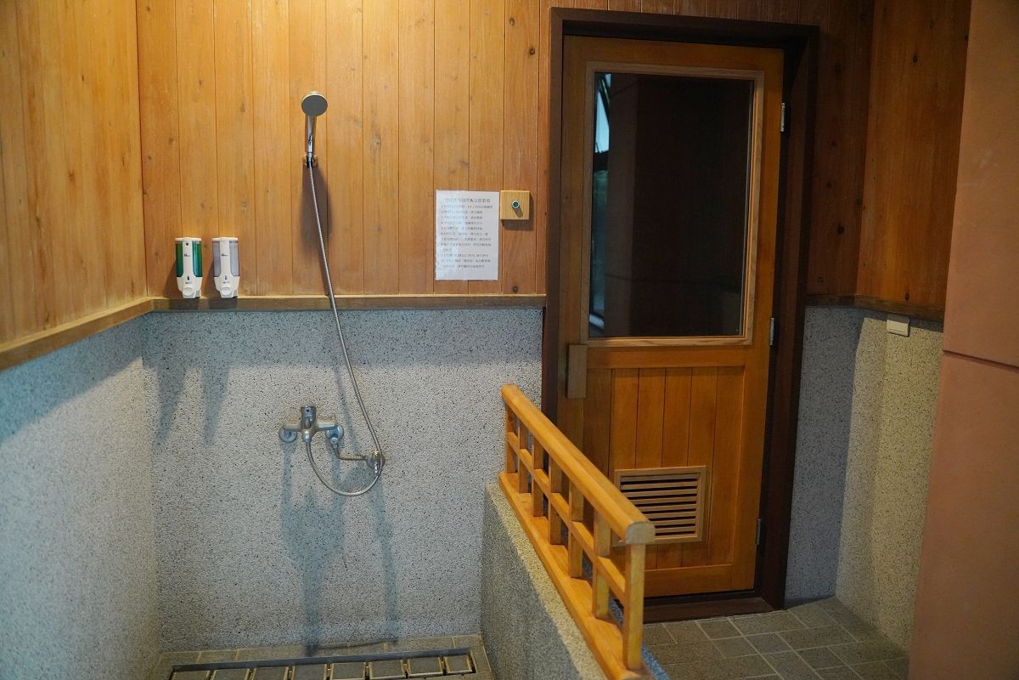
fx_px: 792
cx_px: 510
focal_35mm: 28
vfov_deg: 46.4
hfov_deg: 65.5
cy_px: 340
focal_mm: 28
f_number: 2.8
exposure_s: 1/160
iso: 6400
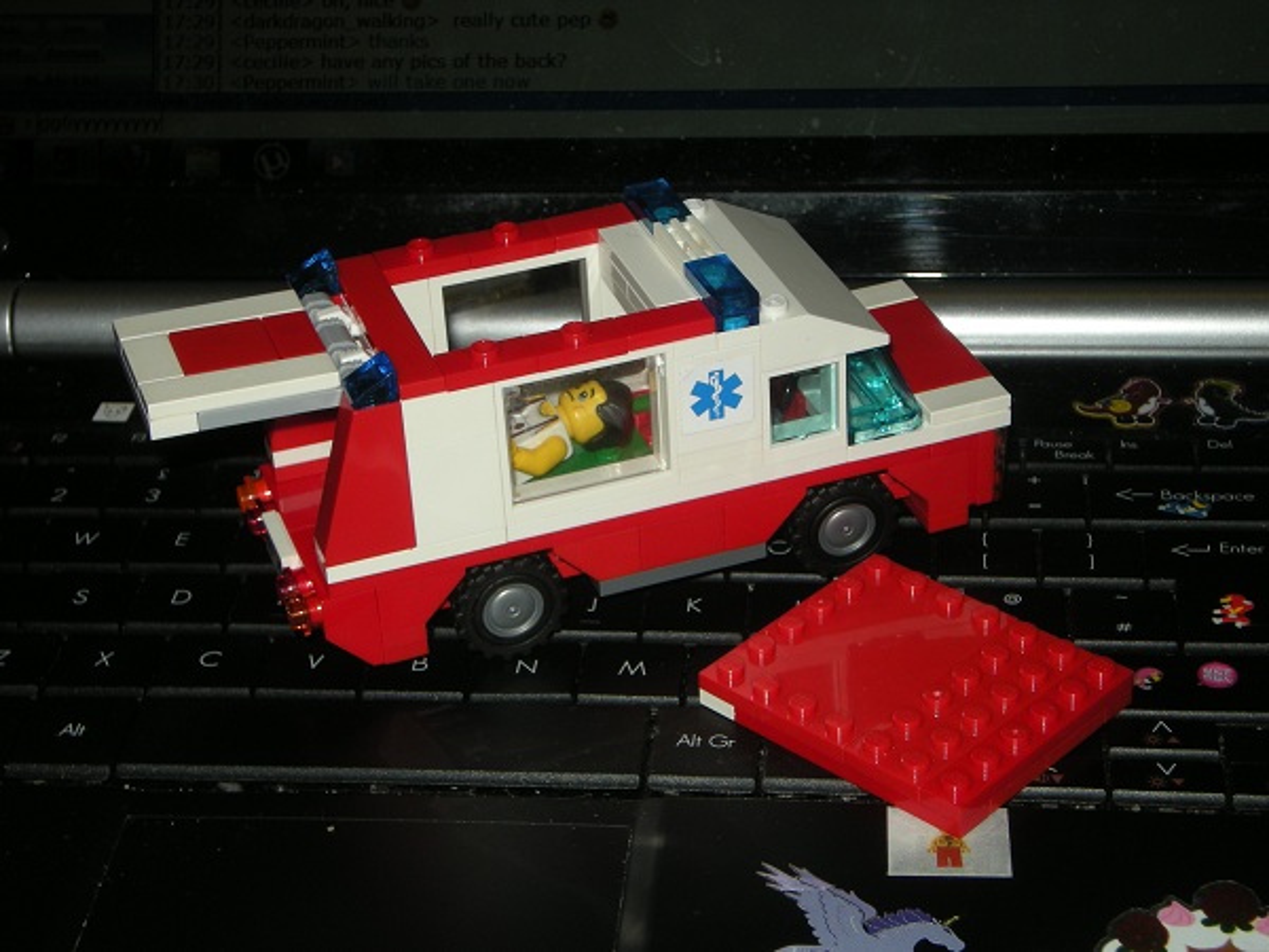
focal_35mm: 78
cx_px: 634
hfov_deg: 25.0
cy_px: 476
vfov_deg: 18.9
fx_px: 2859
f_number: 4.8
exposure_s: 1/120
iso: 64
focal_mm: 13
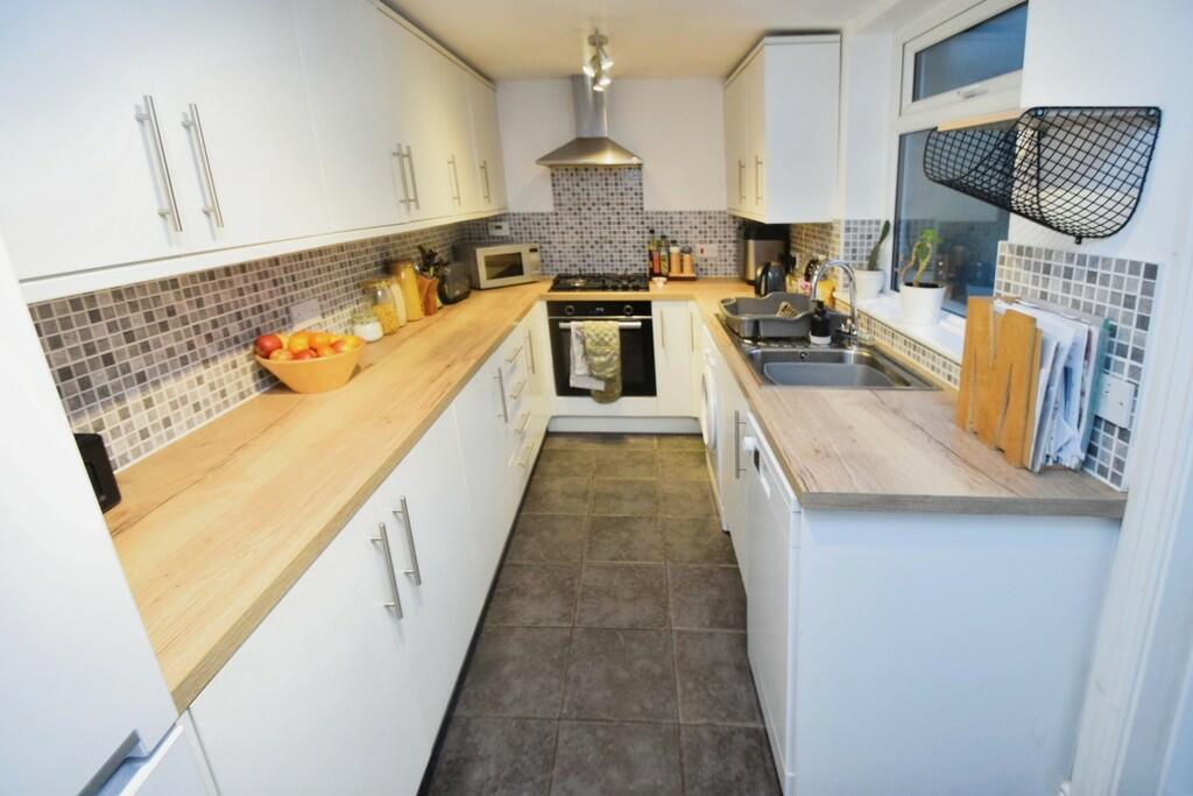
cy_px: 398
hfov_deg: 100.4
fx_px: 497
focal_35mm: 15
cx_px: 596
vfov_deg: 77.3
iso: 900
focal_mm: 10
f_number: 3.5
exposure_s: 1/60
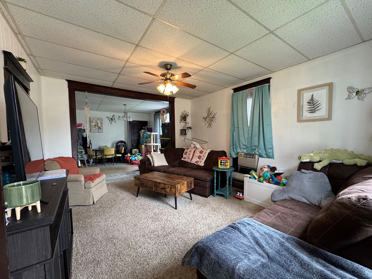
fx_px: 161
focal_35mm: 15
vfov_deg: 81.7
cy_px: 146
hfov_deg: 98.1
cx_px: 194
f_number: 2.2
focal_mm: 2.22
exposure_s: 1/60
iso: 160
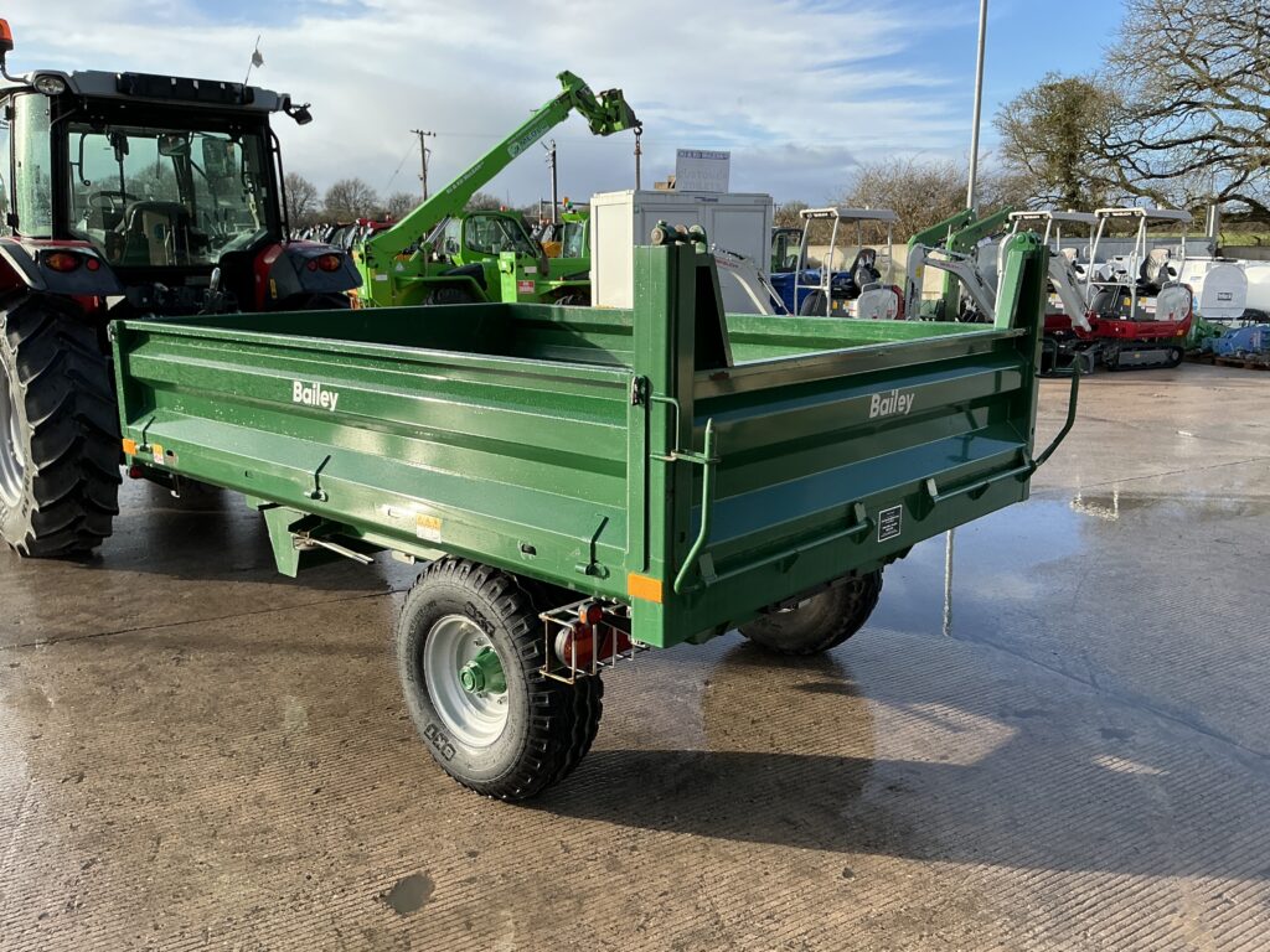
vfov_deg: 49.7
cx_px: 635
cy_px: 476
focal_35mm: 28
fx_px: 1027
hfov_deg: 63.4
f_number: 1.8
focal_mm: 3
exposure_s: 1/568
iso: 25
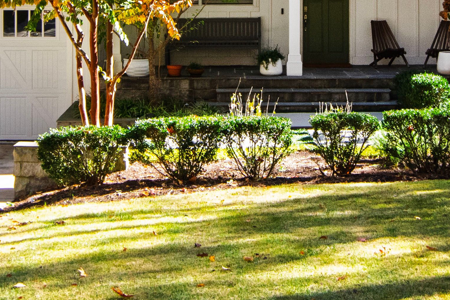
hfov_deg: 25.1
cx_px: 267
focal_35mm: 81
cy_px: -40
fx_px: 1010
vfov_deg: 16.3
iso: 500
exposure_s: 1/200
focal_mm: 15
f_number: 8
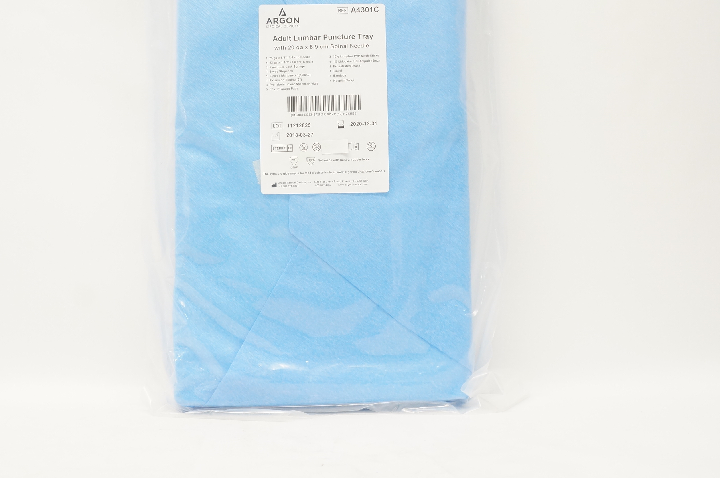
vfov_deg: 32.3
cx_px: 326
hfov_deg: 47.4
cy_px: 158
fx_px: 819
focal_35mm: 41
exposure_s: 1/40
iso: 800
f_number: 8
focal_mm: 18
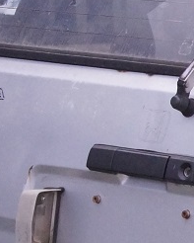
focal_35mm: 256
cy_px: 233
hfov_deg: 5.8
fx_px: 1836
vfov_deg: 7.5
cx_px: 510
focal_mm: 28
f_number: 9
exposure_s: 1/1250
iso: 1600
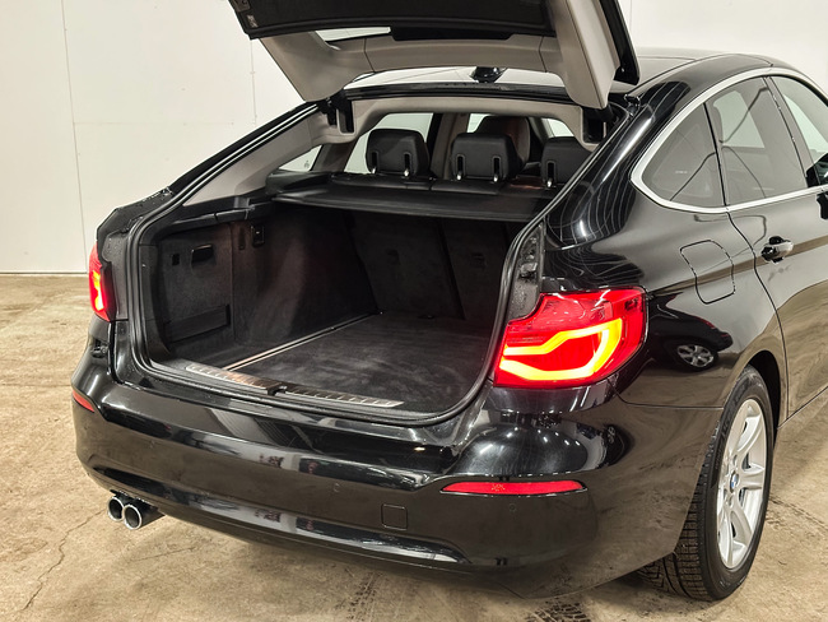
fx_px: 1149
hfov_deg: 39.6
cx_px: 414
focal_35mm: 48
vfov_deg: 30.3
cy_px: 311
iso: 500
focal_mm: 6.86
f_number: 1.8
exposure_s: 1/35
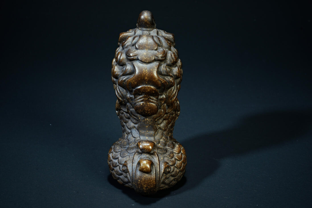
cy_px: 104
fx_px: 763
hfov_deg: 23.1
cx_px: 156
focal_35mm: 88
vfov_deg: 15.5
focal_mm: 59
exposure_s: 1/160
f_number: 18
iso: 100
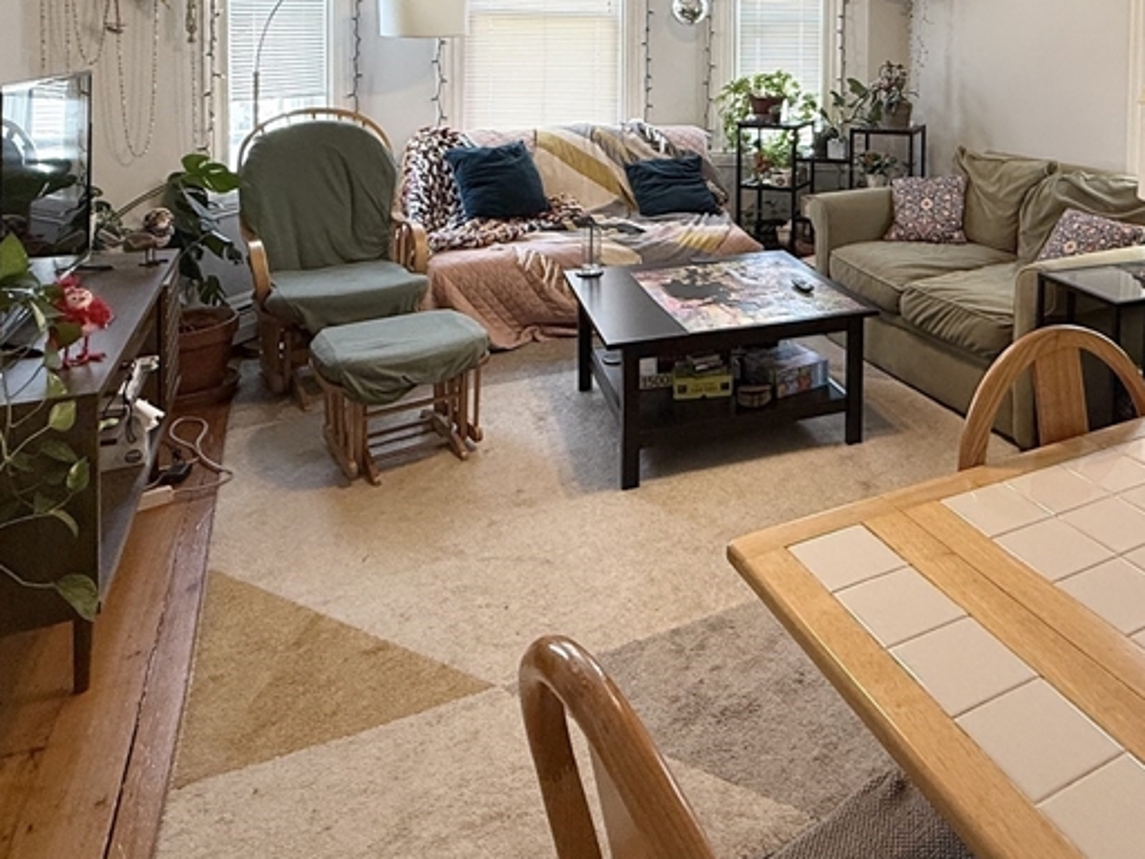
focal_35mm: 28
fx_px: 926
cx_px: 859
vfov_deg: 45.0
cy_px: 78
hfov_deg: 60.0
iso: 160
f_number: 2.2
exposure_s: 1/120
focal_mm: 2.22
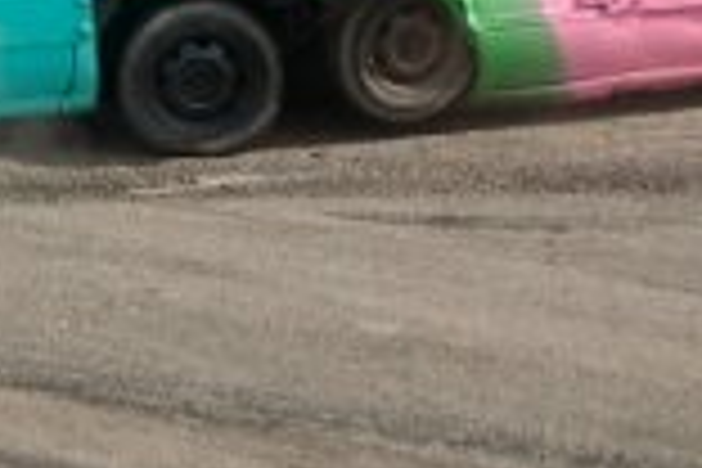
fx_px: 2632
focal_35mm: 135
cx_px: -252
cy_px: -176
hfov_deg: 14.5
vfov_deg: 9.9
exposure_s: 1/1000
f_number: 4
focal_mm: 22
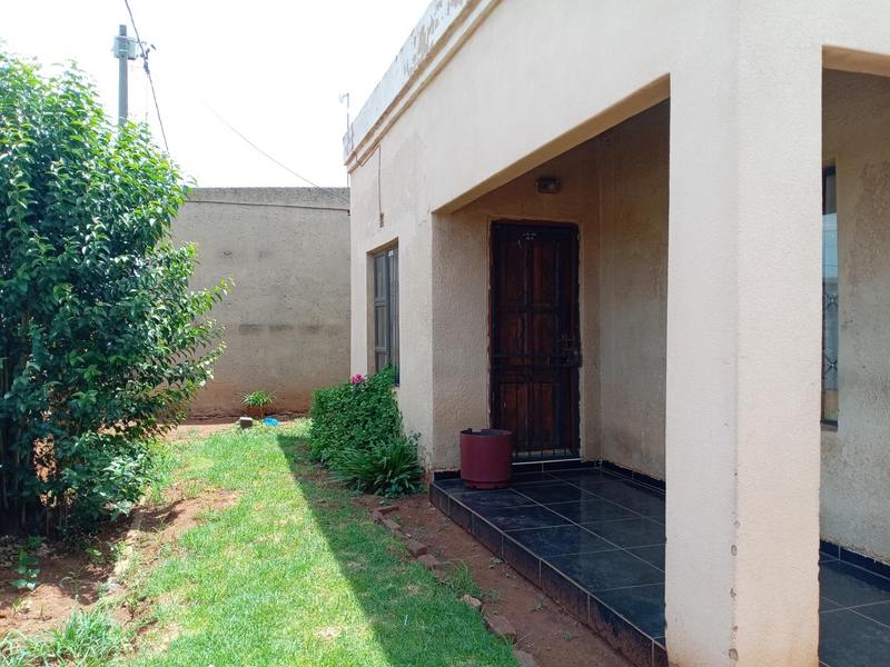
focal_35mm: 27
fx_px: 694
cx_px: 445
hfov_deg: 65.3
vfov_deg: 51.4
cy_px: 334
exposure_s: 1/200
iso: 100
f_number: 1.8
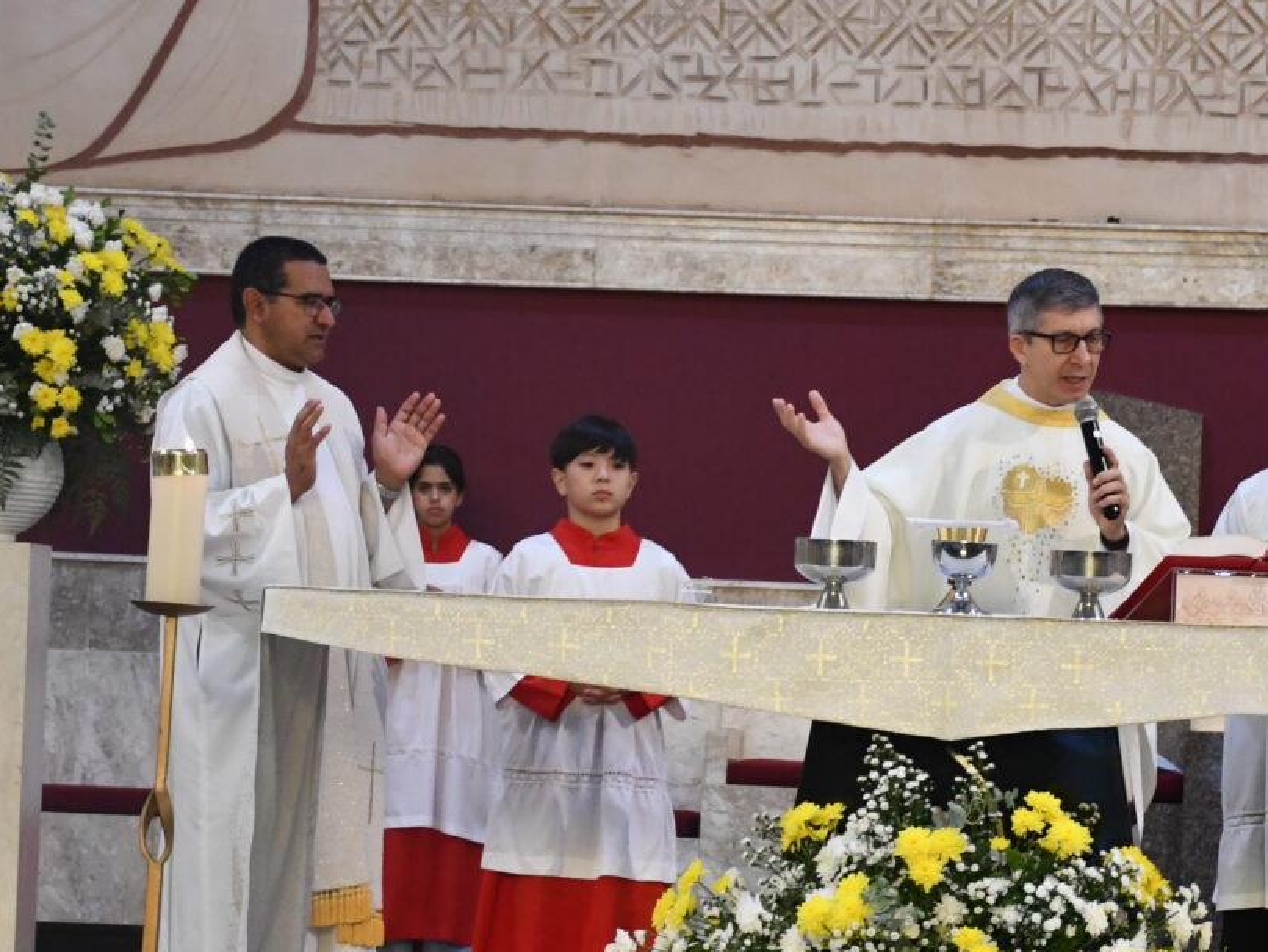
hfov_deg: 12.0
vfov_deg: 9.0
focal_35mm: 164
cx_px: 919
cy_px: 777
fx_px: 6009
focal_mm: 48
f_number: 4.5
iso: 1600
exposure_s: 1/125
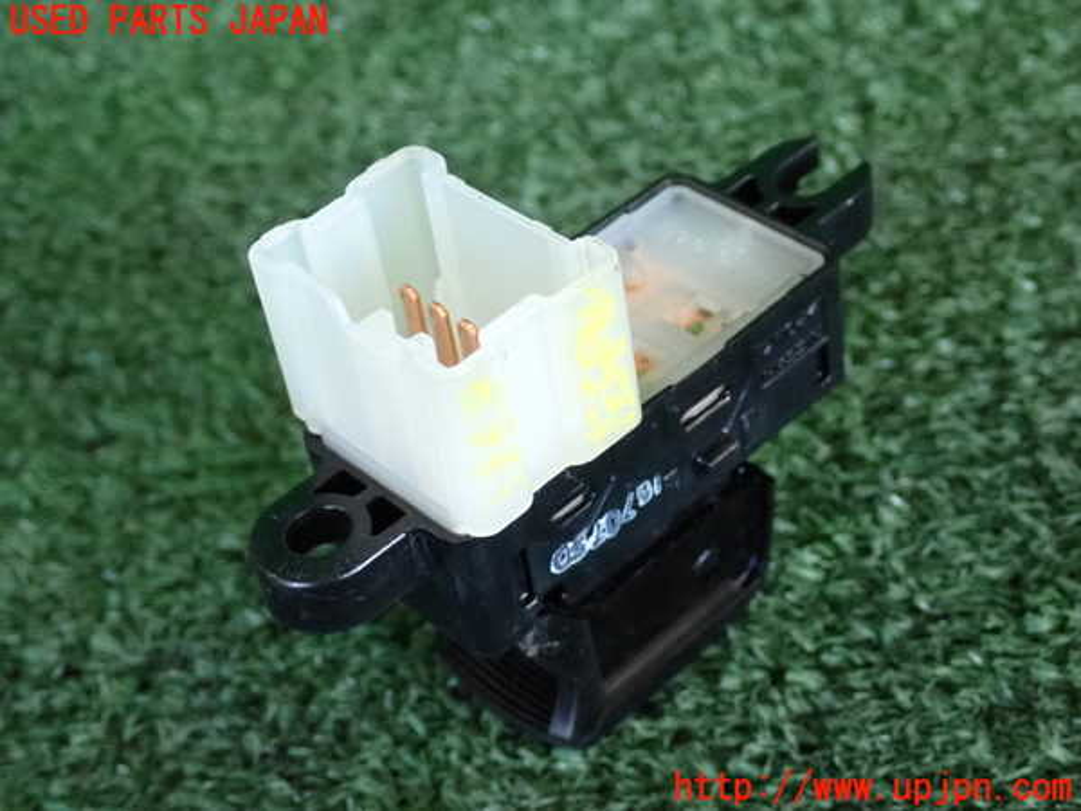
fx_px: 2092
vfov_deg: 21.9
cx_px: 540
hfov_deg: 29.0
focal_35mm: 67
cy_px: 406
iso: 1600
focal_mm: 11.88
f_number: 3.8
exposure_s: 1/125
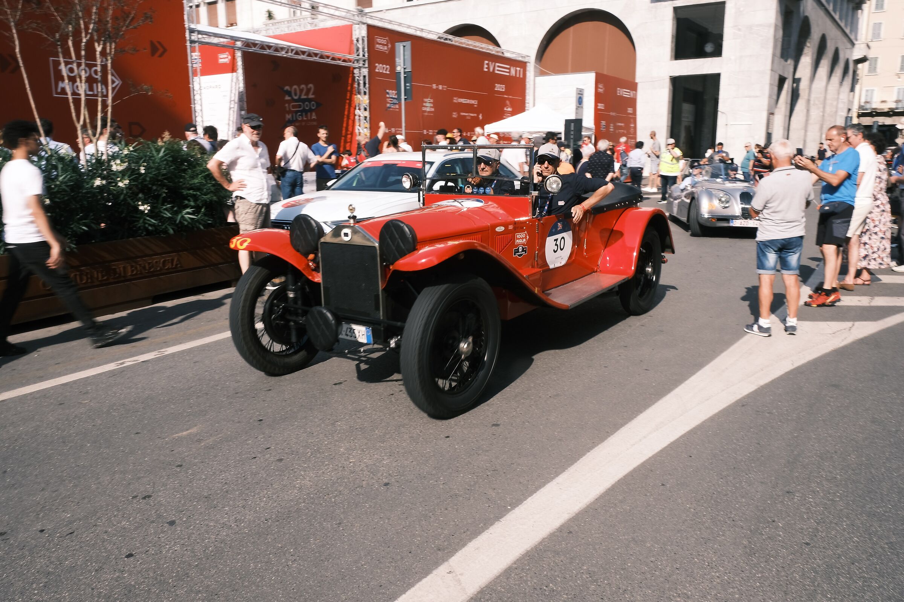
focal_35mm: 27
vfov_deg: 47.9
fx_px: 678
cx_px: 452
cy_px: 301
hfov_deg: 67.4
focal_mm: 18
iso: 160
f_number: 18
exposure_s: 1/50
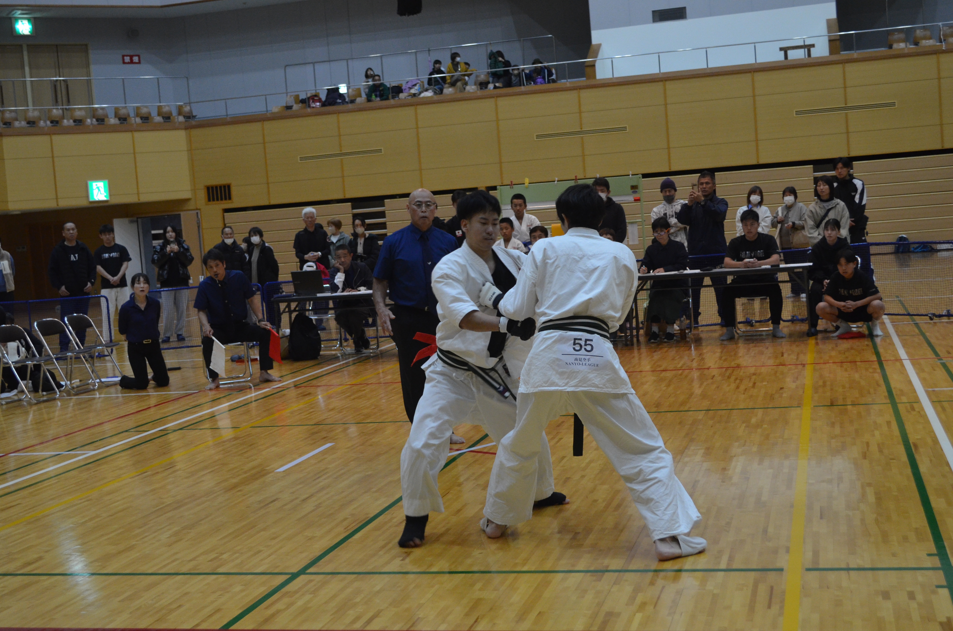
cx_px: 476
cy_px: 316
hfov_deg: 41.2
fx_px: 1268
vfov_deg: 28.0
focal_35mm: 48
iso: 1600
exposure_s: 1/250
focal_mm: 32
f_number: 4.8
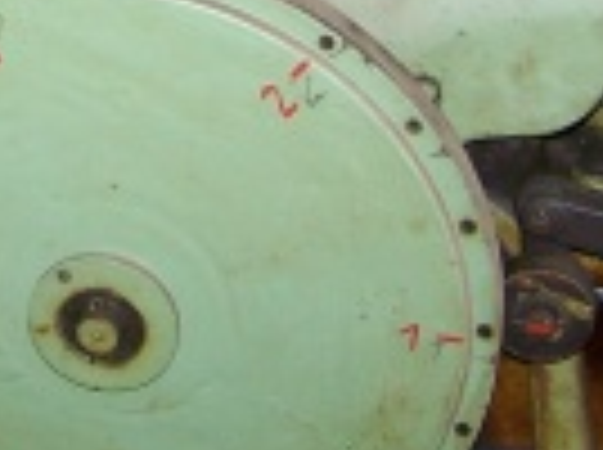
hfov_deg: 10.7
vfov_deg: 7.9
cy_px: -286
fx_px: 3165
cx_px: -112
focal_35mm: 182
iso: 100
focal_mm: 6.3
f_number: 2.8
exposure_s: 1/60
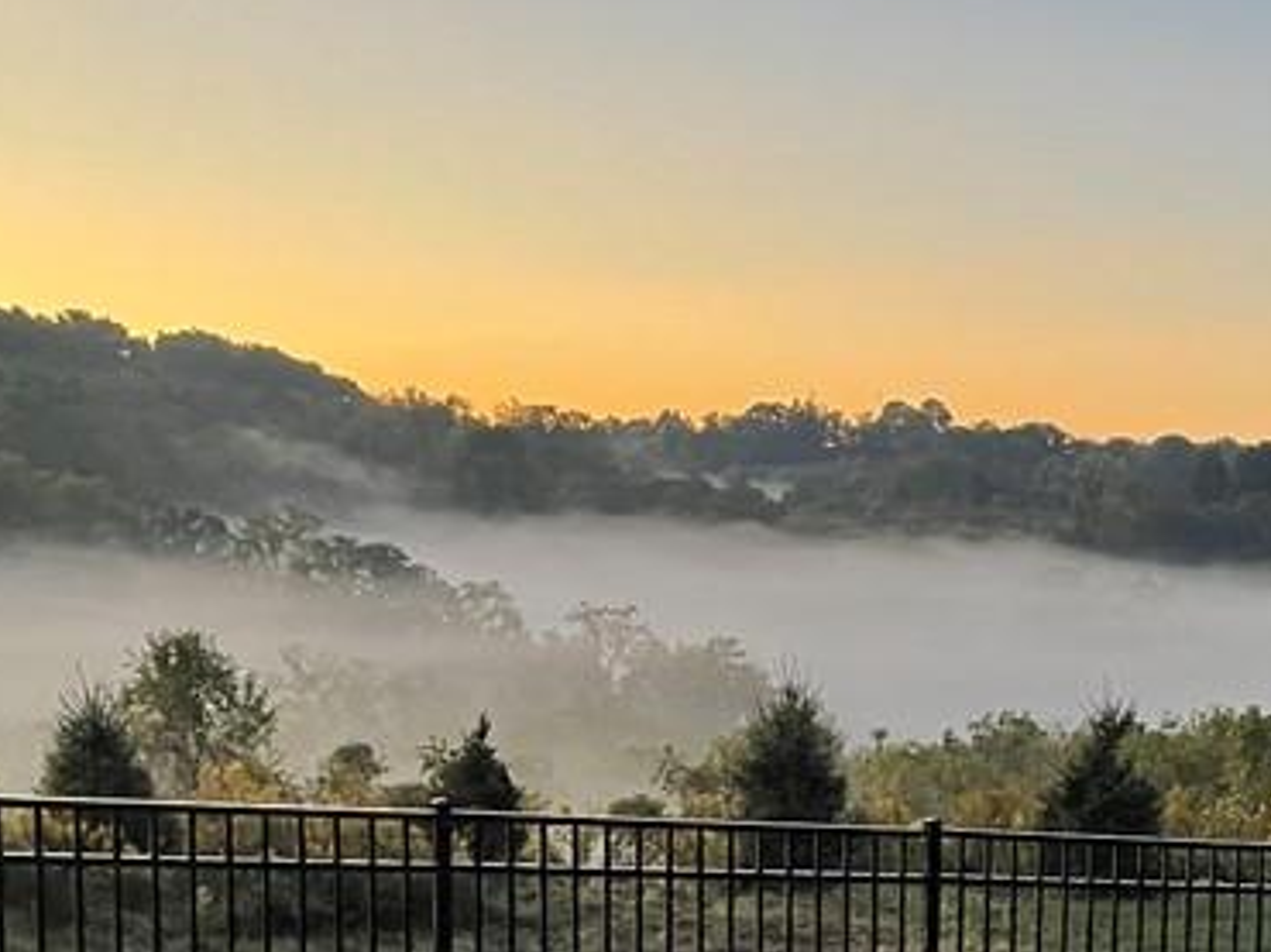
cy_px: 955
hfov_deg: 26.0
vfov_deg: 19.8
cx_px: 1185
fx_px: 2642
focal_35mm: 72
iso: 160
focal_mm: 5.1
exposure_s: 1/60
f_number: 1.6
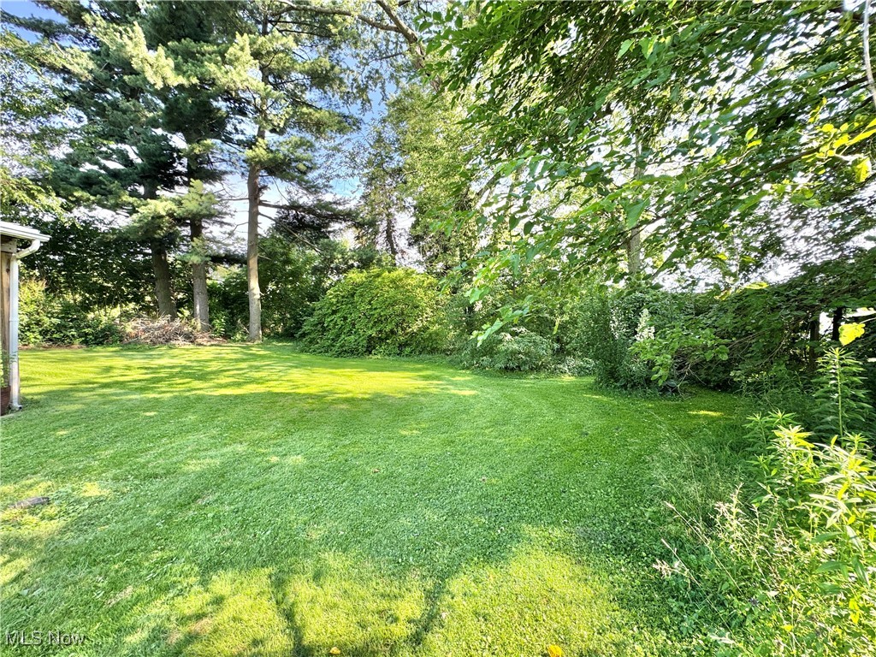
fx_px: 354
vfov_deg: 85.7
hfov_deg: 102.1
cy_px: 328
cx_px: 438
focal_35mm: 14
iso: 40
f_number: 2.2
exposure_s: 1/113
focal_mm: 2.22
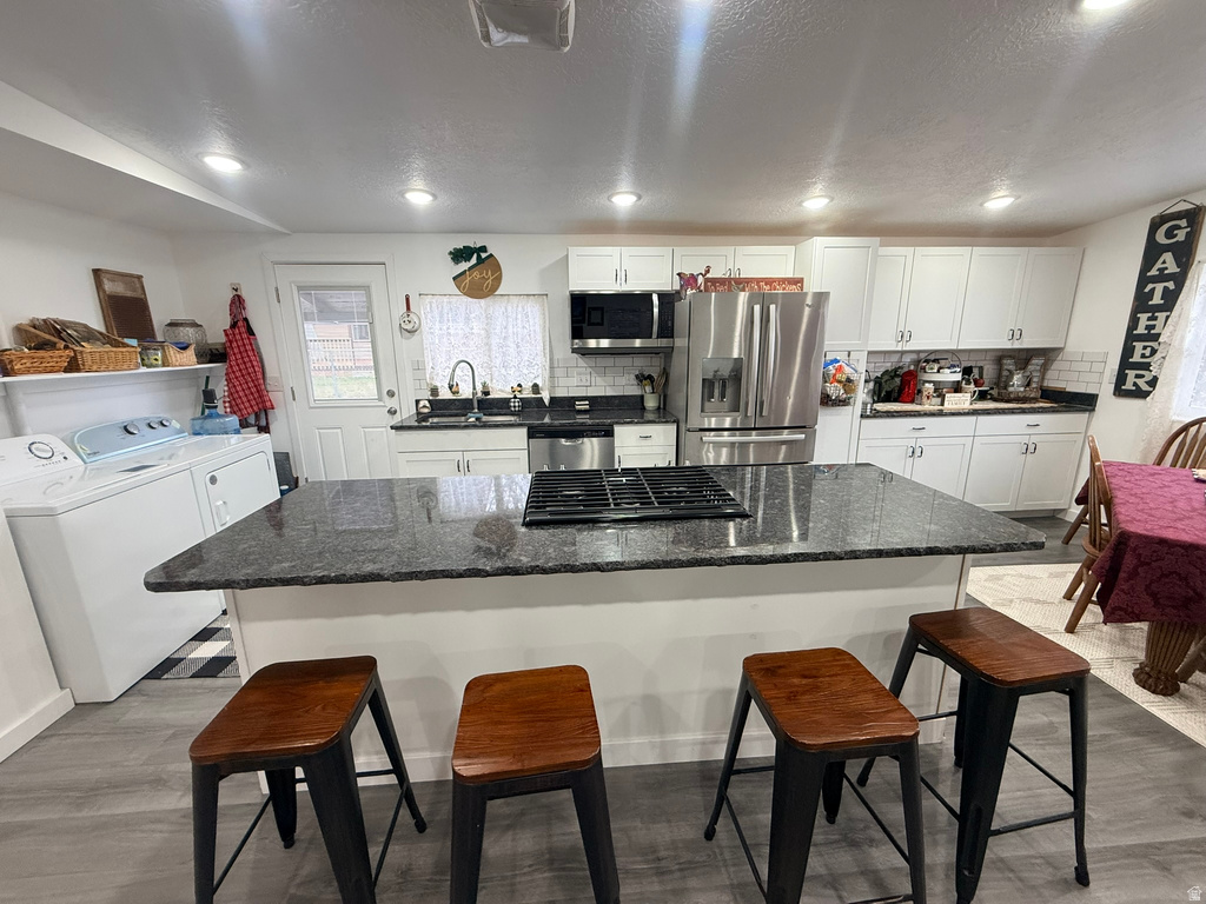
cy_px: 452
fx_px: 488
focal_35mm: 14
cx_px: 603
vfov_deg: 85.7
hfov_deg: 102.1
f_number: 2.2
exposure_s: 1/120
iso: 200
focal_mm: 2.22
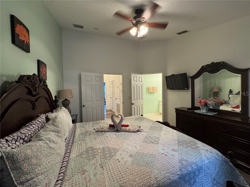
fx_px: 101
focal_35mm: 14
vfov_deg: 85.7
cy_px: 94
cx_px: 125
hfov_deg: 102.1
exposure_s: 1/60
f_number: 2.2
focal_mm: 2.22
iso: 320
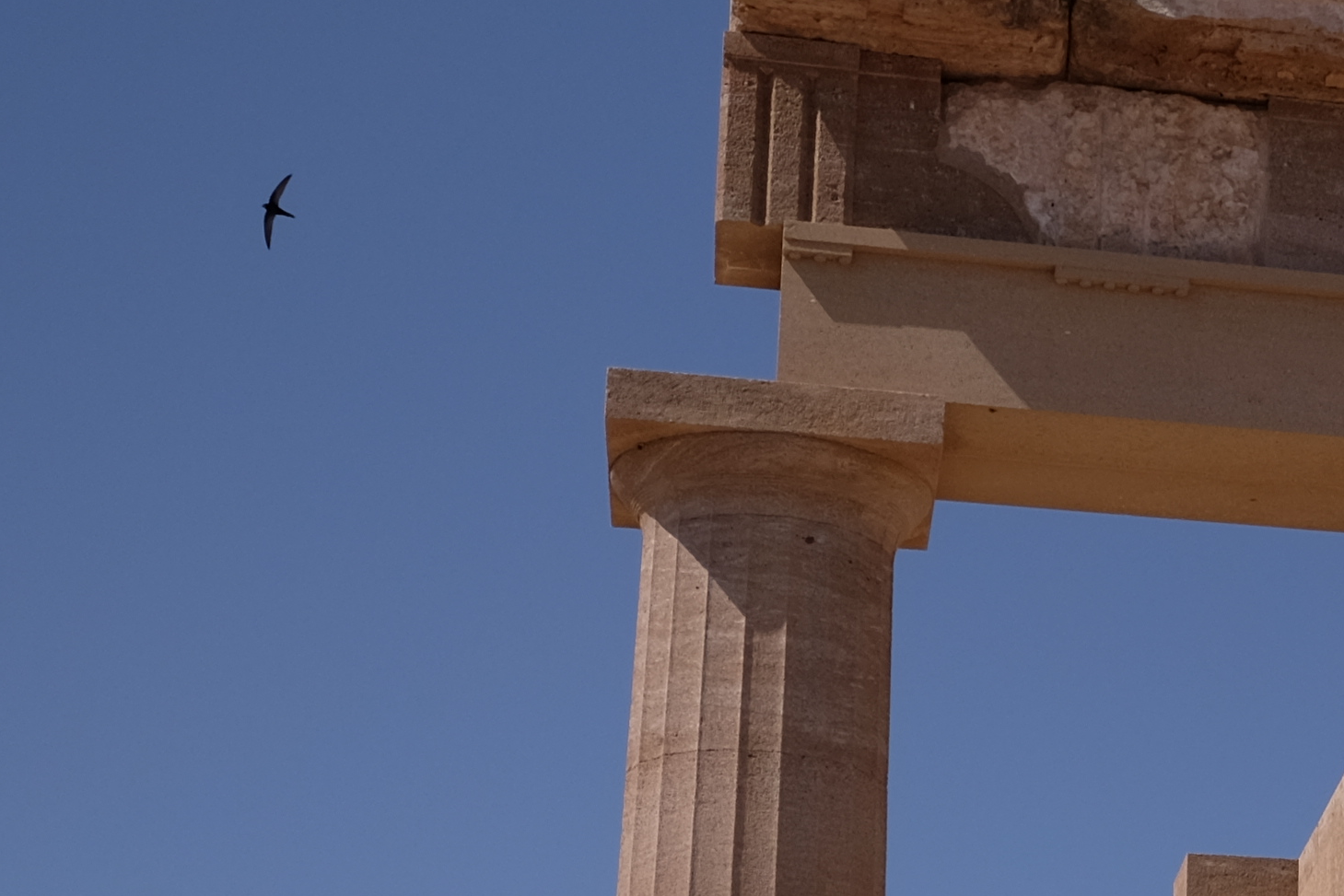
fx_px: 3883
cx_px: 1967
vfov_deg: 12.9
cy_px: 1063
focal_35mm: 104
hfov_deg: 17.8
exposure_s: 1/3500
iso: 200
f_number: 4
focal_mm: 20.9
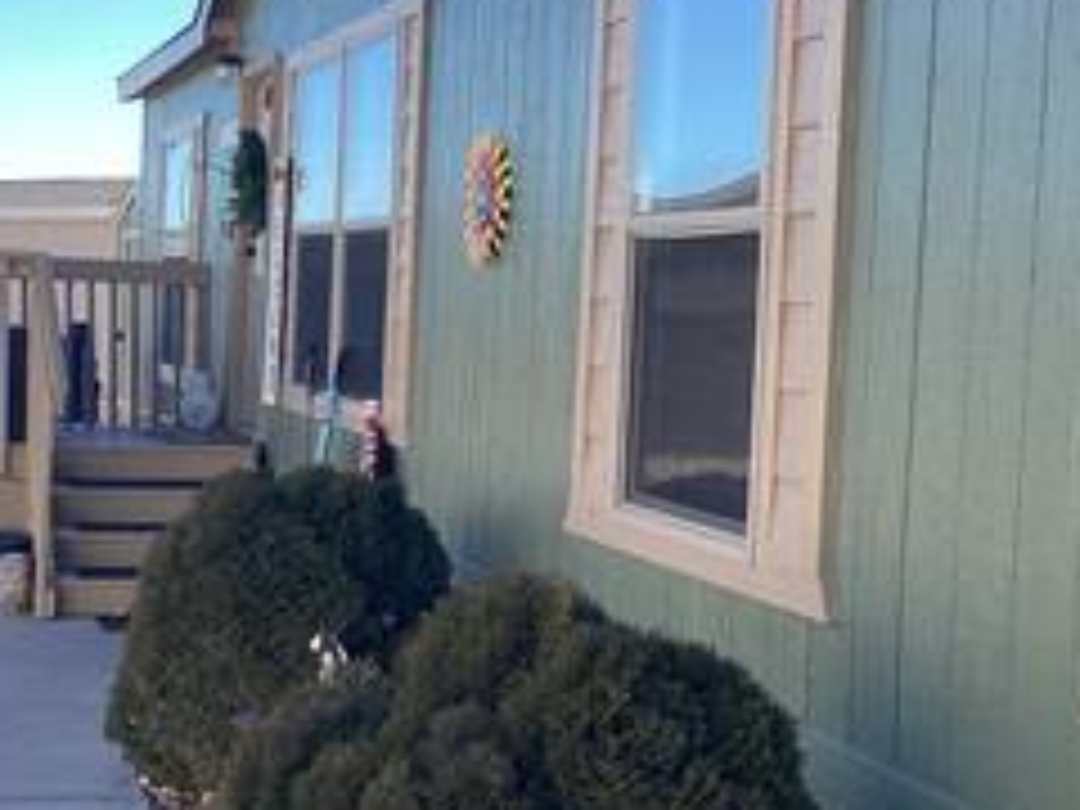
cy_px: 364
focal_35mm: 66
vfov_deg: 22.2
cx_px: 598
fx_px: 2059
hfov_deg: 29.4
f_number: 2.4
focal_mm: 3.3
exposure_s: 1/515
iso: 25
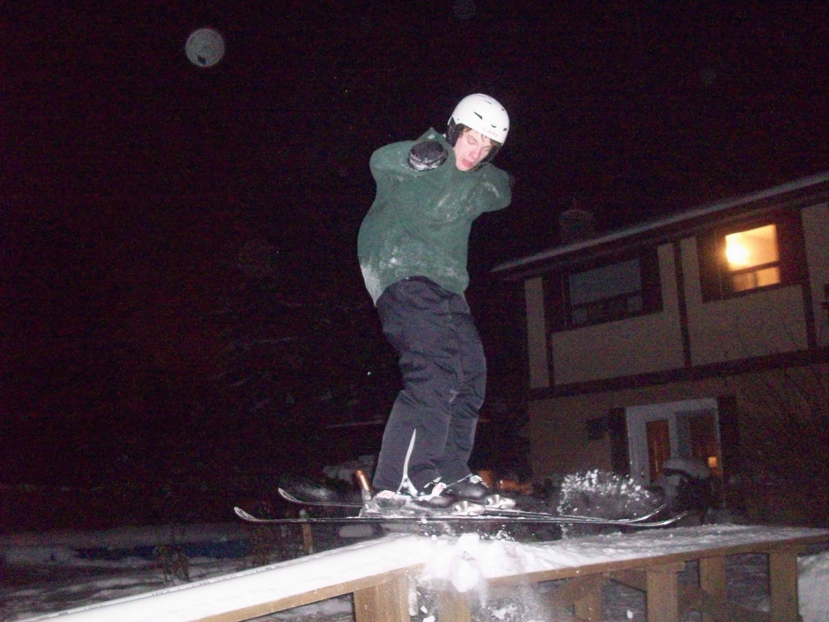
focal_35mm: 37
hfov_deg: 50.1
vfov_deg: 38.7
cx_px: 414
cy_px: 311
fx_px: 886
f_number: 2.8
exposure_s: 1/45
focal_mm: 6.2
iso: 800
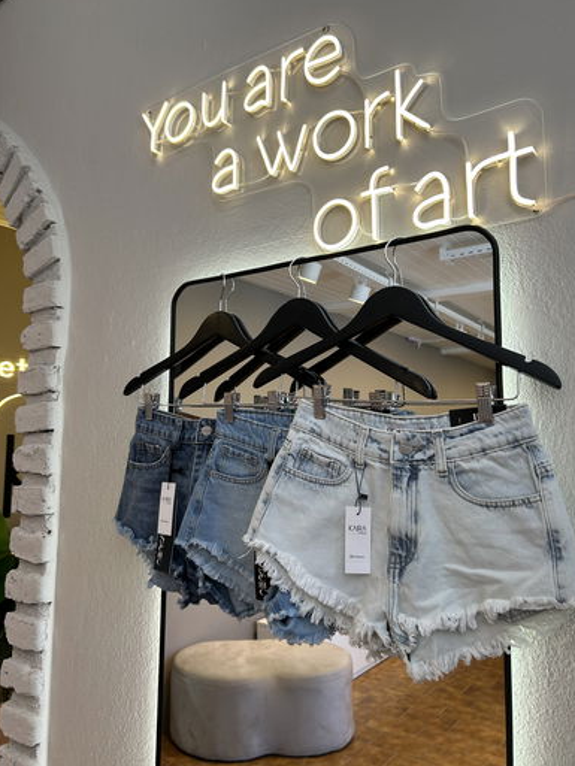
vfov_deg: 65.3
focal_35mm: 27
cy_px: 377
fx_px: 598
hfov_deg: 51.4
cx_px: 291
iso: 40
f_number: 1.5
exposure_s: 1/100
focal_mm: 5.7
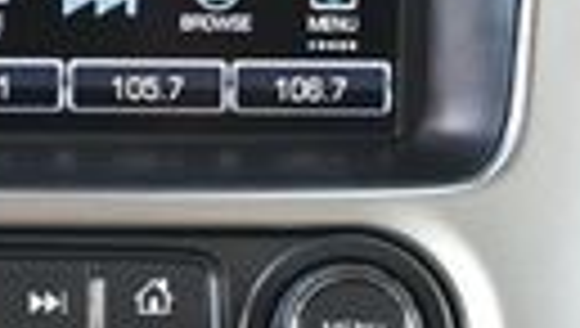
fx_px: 4429
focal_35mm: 288
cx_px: 4
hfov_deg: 7.5
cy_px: 319
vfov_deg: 4.2
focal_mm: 37
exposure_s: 1/125
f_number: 5.3
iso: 1400
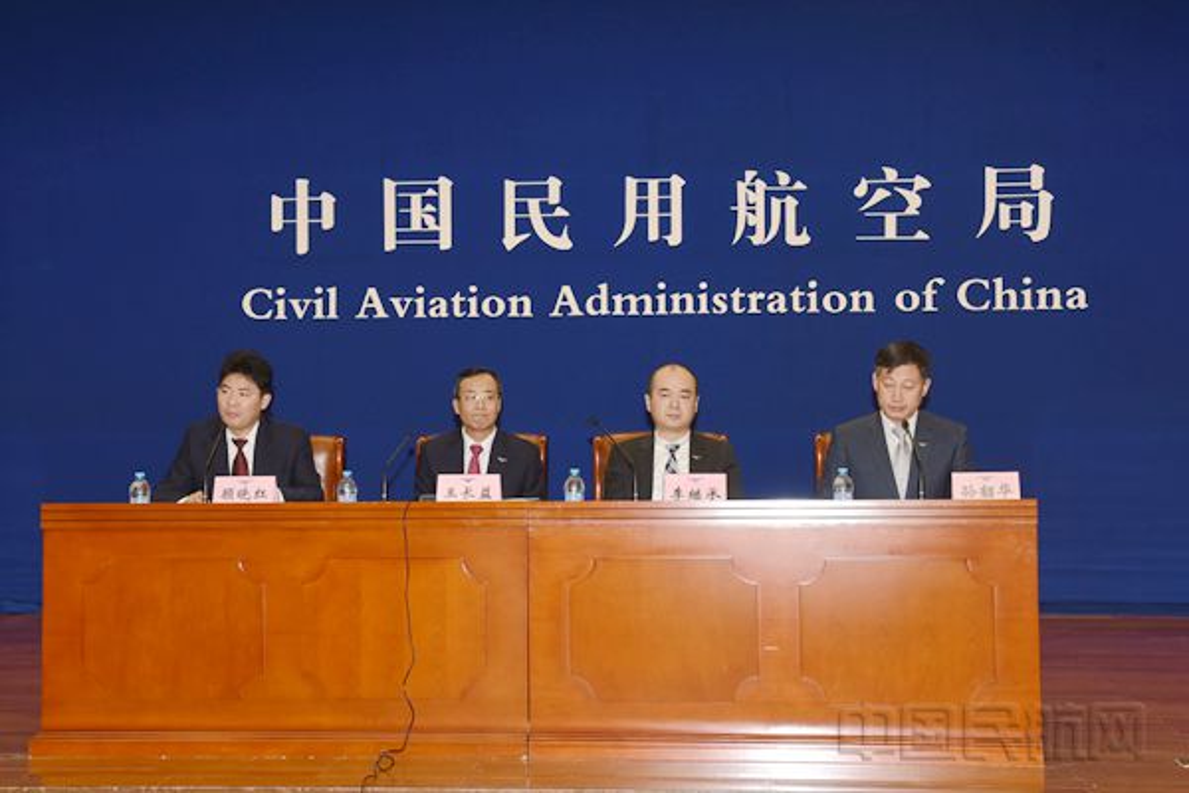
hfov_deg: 41.1
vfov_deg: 28.1
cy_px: 396
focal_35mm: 48
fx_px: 1585
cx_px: 594
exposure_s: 1/60
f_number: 8
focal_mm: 48
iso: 1000
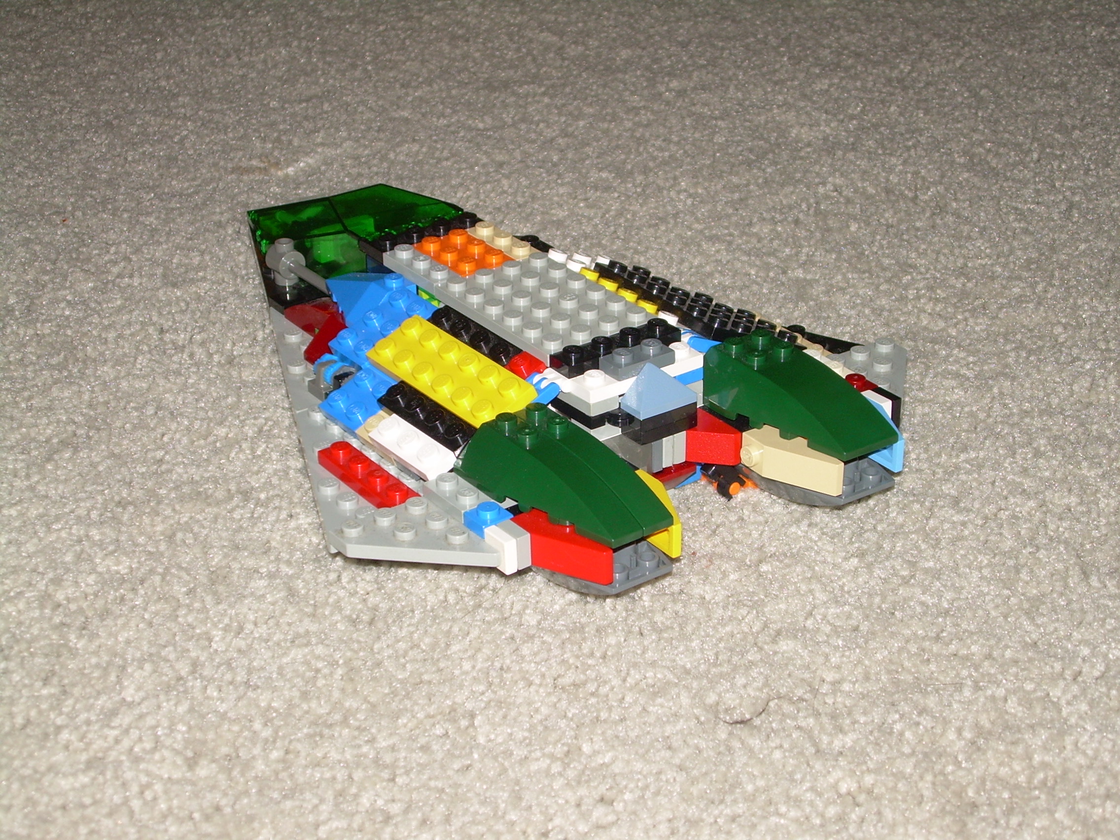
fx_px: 2362
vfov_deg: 20.2
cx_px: 560
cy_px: 420
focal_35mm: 73
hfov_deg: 26.7
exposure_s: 1/60
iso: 50
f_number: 3.8
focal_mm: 12.5
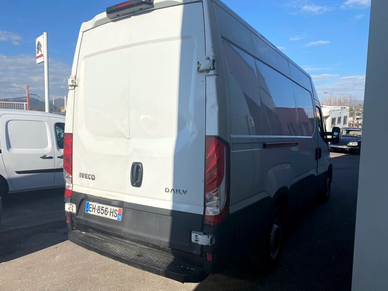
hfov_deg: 67.3
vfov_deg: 53.1
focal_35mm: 26
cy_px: 146
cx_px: 194
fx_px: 291
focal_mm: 4.25
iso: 32
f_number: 1.8
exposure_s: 1/5495
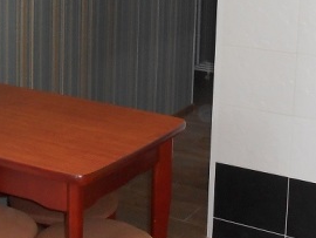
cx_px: 34
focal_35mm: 77
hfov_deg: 24.6
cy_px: 7
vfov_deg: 18.7
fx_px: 704
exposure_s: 1/25
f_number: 3.5
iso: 200
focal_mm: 4.6
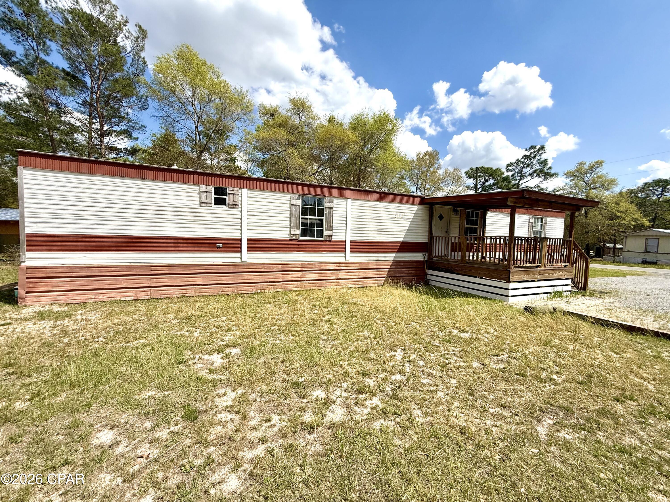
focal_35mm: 14
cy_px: 251
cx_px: 335
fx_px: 271
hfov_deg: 102.1
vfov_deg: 85.7
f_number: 2.2
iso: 50
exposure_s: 1/3125
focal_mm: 2.22
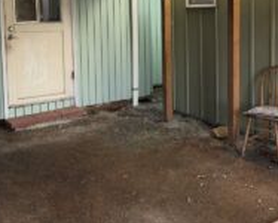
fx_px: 412
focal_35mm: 50
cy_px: 48
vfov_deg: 29.7
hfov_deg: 36.4
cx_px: 210
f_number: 1.78
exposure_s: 1/202
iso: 200
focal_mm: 6.76
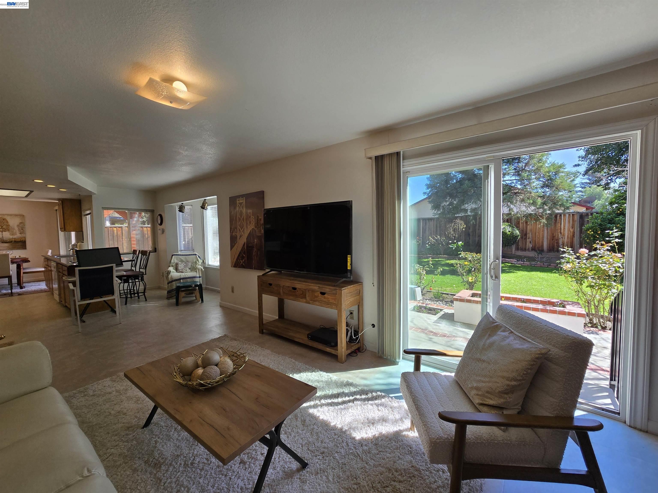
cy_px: 246
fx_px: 247
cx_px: 329
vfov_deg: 89.9
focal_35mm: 13
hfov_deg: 106.2
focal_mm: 2.2
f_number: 2.2
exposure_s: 1/316
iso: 50
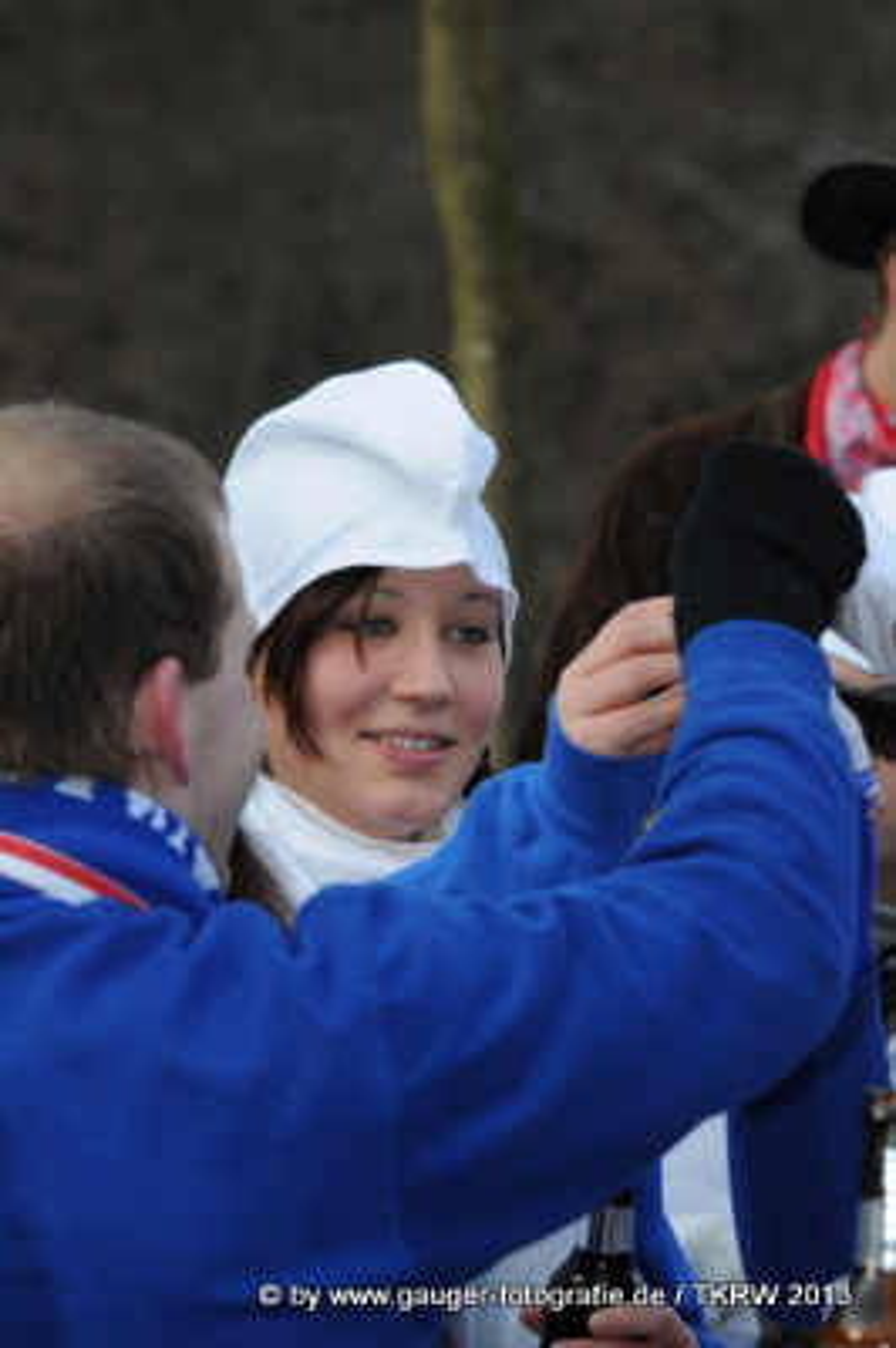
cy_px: 674
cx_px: 448
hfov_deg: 6.1
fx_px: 8414
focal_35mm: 225
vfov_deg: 9.2
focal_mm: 150
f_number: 8
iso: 200
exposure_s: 1/250
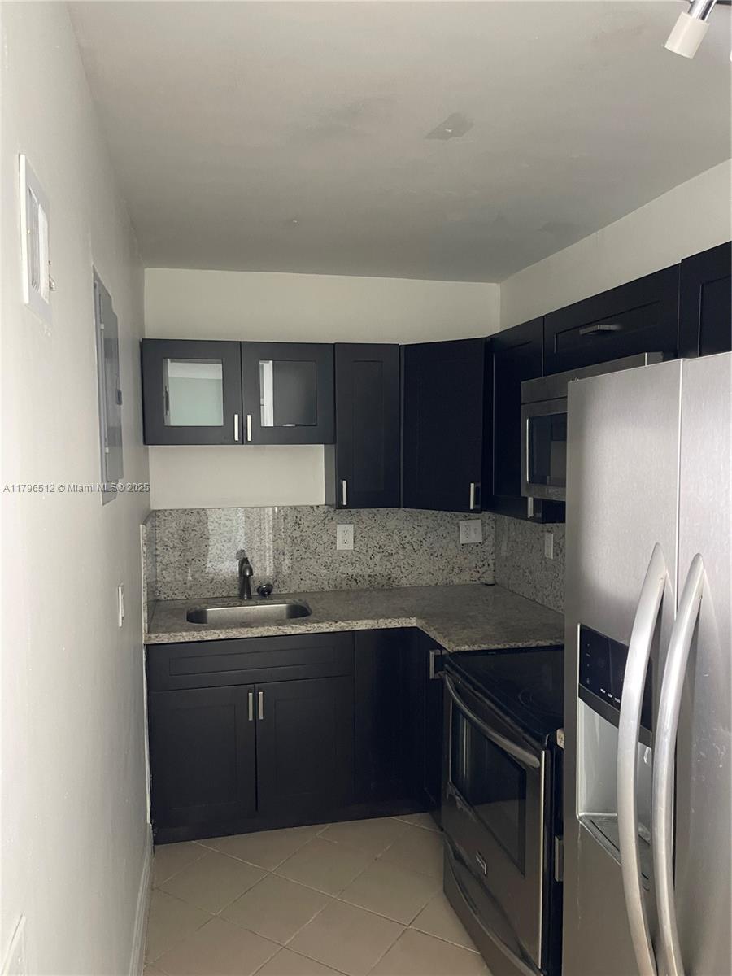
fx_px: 705
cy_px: 488
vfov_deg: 69.4
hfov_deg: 54.9
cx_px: 366
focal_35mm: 25
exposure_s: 1/40
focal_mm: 5.1
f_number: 1.6
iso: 500
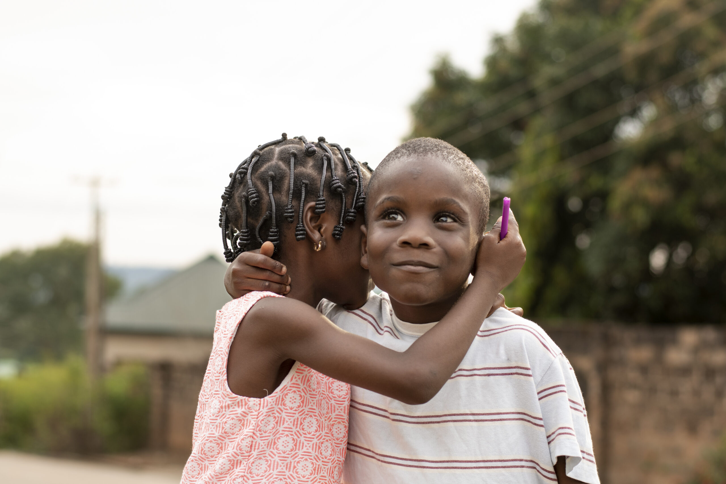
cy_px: 242
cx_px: 363
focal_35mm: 75
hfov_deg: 27.0
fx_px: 1512
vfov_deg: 18.2
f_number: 3.5
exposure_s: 1/250
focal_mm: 50
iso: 160
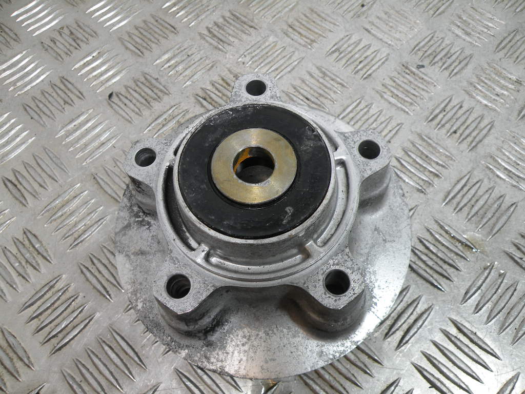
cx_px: 262
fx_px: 409
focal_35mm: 27
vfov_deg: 51.4
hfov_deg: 65.3
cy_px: 197
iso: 64
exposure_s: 1/58.3
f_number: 3.2
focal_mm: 4.7
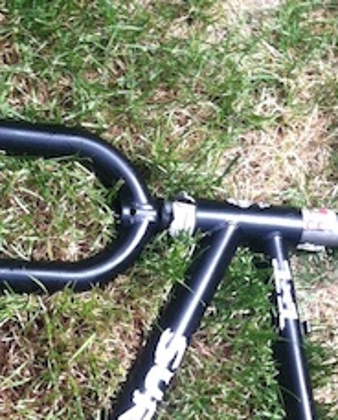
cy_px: 680
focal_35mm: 119
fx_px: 1484
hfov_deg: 13.0
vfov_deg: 14.7
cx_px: 86
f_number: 2.8
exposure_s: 1/833
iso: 80
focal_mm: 3.85
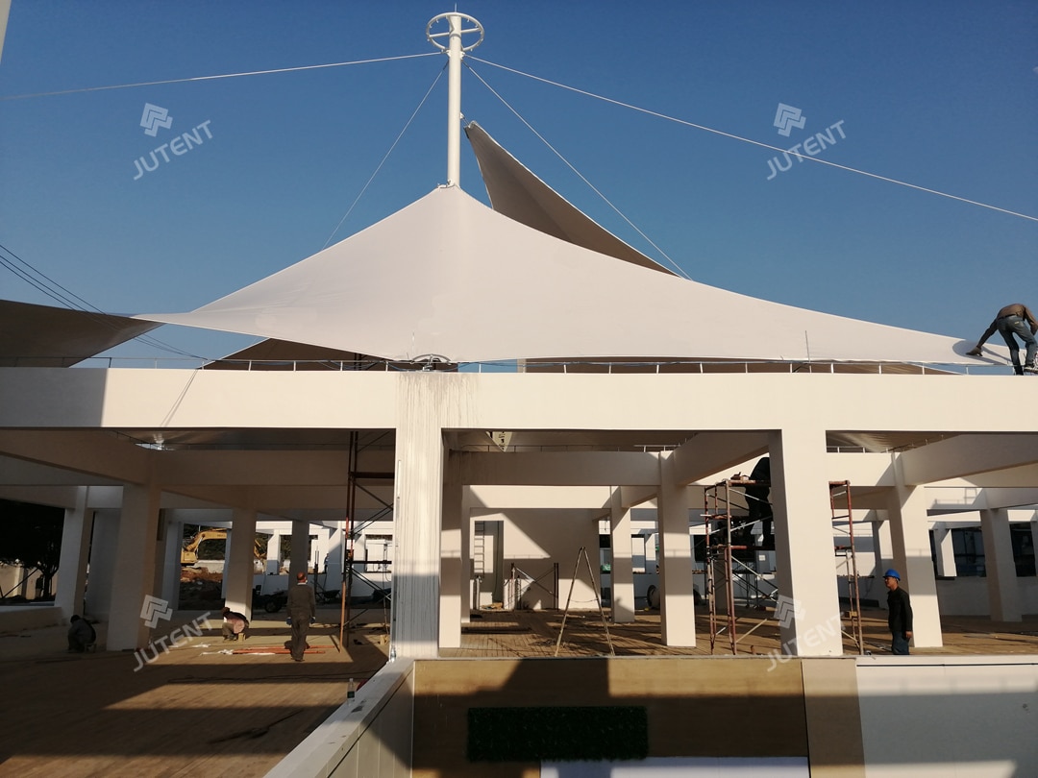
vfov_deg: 51.4
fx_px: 810
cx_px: 519
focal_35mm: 27
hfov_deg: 65.3
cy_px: 389
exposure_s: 1/2309
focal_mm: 3.96
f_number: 1.8
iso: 50
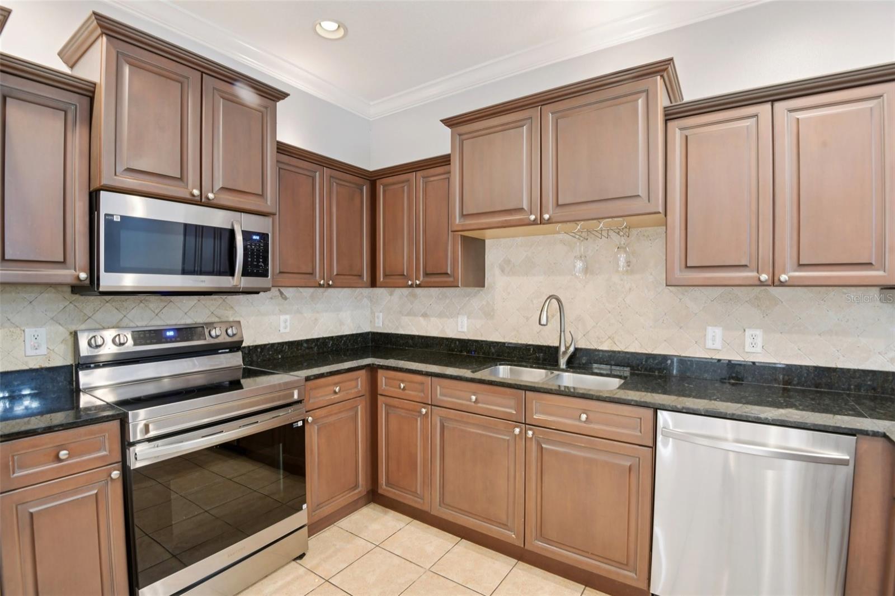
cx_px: 448
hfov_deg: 96.7
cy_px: 298
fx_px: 398
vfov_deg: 73.7
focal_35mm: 16
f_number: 8
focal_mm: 16
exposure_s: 1/1.67
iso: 400
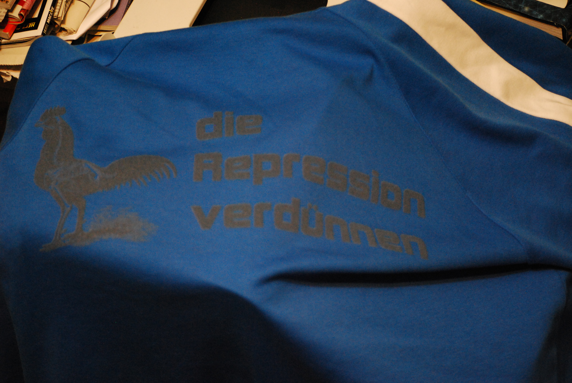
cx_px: 286
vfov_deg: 14.7
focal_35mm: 93
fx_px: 1479
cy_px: 192
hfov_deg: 21.9
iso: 1600
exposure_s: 1/25
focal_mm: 62
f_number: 4.2
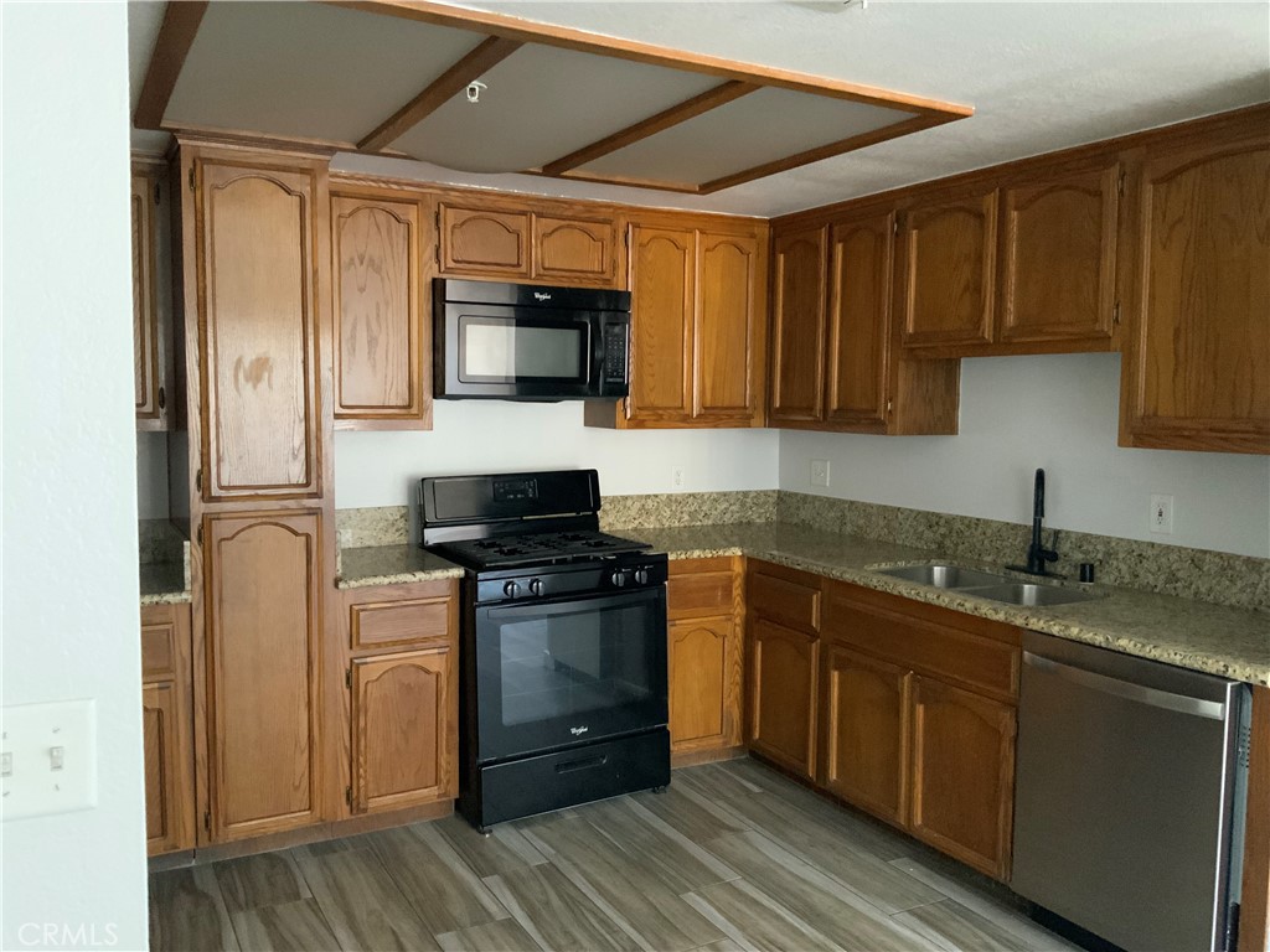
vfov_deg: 48.2
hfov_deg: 61.7
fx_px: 1064
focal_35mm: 29
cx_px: 635
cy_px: 476
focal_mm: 3
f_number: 1.8
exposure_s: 1/30
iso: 400
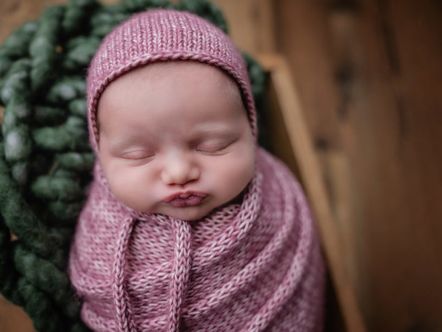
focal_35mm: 27
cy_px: 171
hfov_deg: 65.3
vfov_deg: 51.3
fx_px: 345
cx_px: 222
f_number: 1.8
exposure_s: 1/200
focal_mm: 24
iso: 200
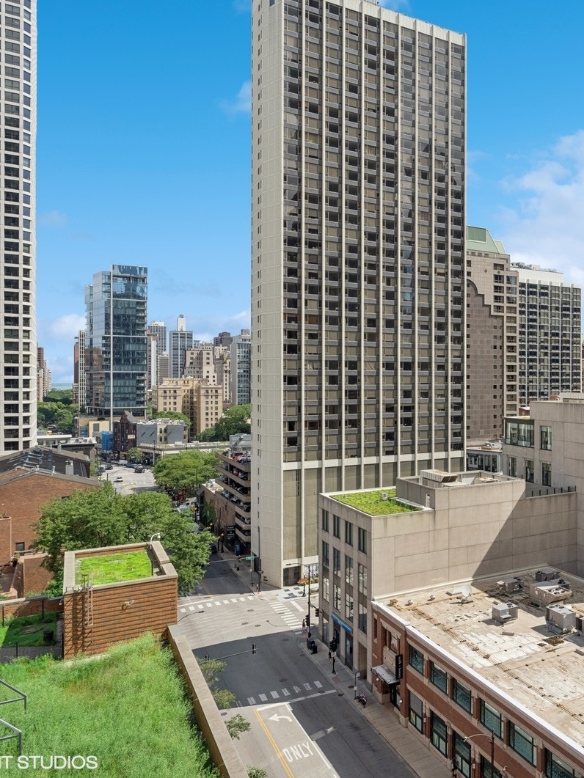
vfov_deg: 61.7
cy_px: 389
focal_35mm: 29
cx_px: 533
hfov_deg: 43.7
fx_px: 652
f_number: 8
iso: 320
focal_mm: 20
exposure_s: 1/1000
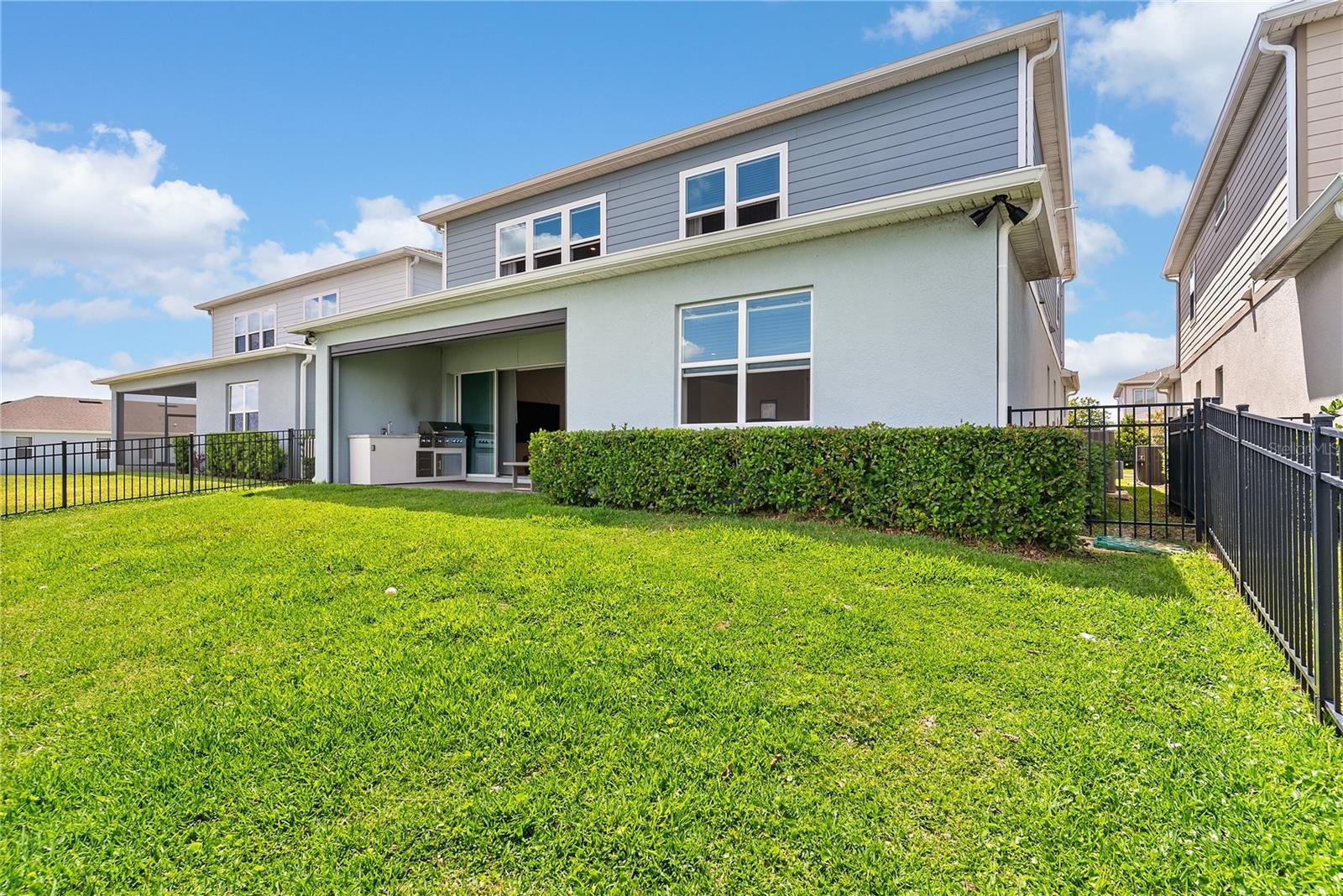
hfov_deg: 93.3
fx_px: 634
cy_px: 448
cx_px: 672
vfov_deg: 70.5
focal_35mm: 17
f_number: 8
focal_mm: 17
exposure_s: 1/50
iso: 100
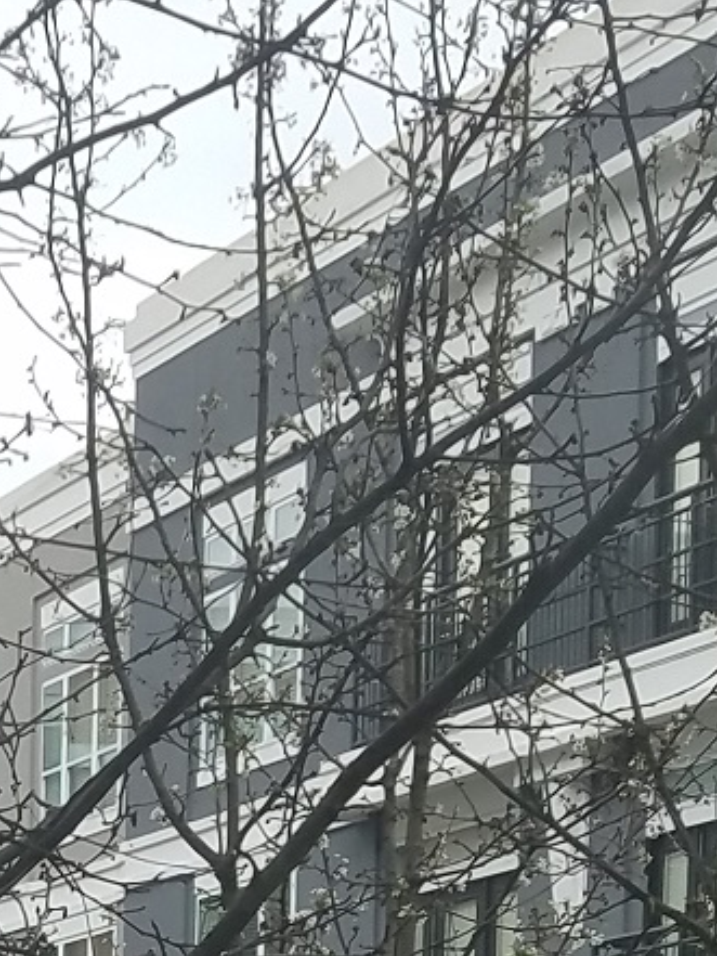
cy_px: 1600
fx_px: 3257
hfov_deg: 12.0
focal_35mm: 118
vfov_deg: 15.0
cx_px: -349
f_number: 1.7
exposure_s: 1/325
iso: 50
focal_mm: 4.2
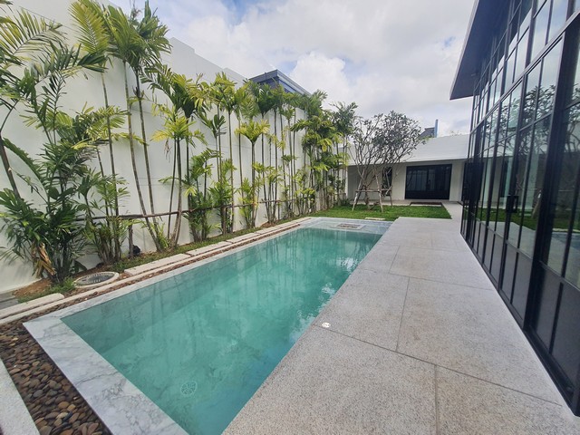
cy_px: 218
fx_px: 218
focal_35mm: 13
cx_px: 290
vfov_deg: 89.9
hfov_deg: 106.2
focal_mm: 1.74
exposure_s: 1/1014
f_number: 2.2
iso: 50
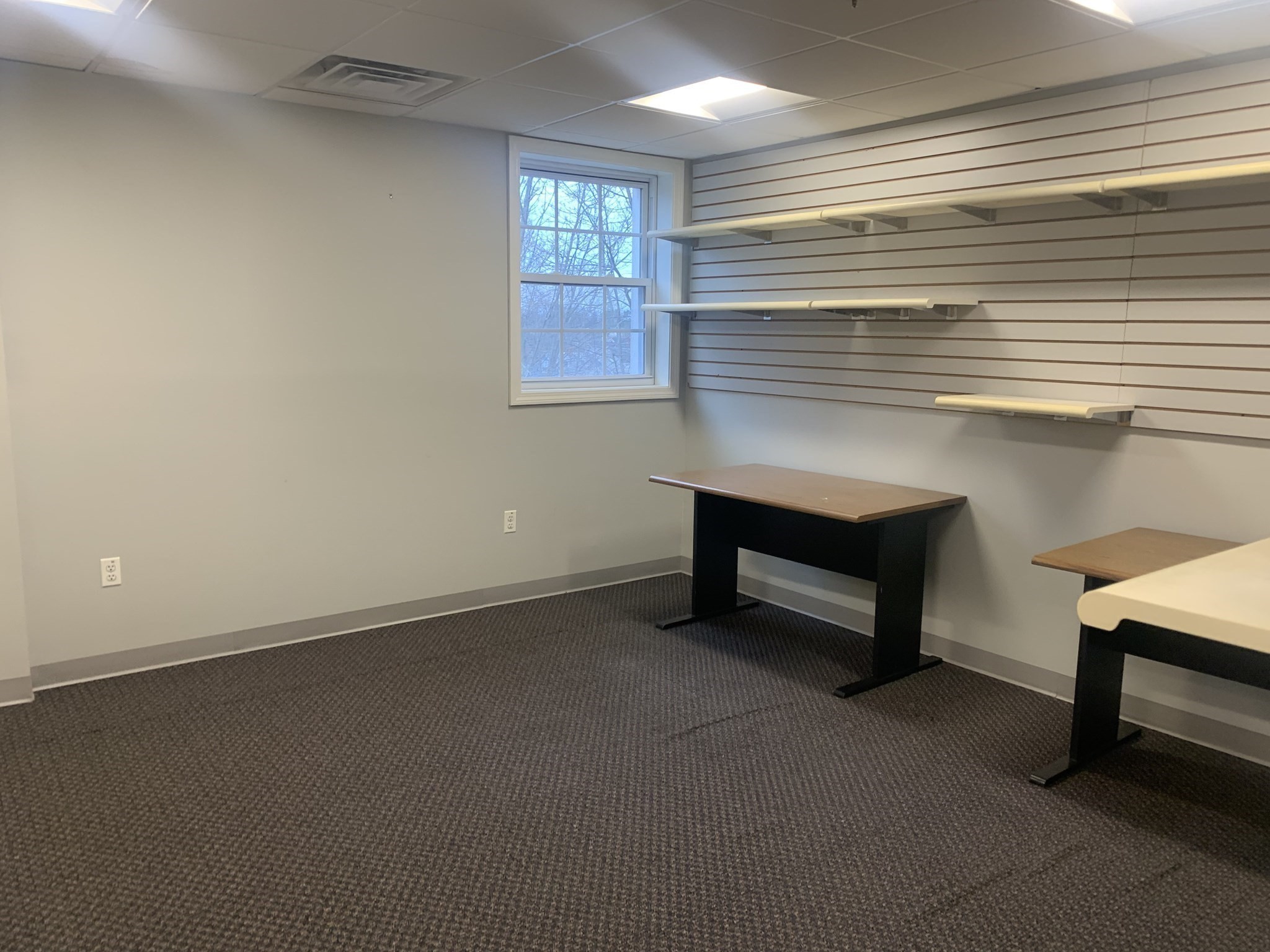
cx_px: 635
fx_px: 954
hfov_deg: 67.3
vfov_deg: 53.1
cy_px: 476
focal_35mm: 26
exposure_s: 1/60
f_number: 1.8
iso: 64
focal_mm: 4.25
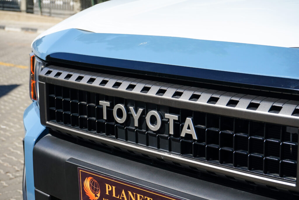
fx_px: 565
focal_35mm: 68
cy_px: 100
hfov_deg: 29.7
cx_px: 150
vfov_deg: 20.0
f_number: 9
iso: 500
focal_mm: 68
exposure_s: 1/1000
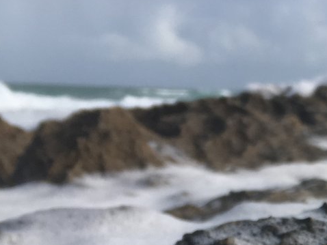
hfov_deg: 18.4
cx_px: 456
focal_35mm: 97
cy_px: 304
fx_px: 917
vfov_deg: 14.7
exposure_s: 1/1261
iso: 25
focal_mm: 4.15
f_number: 2.2
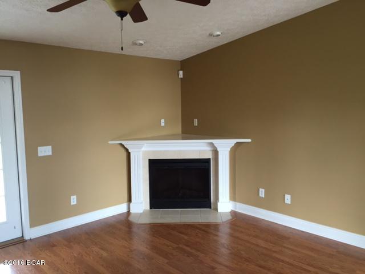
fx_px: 306
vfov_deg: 48.2
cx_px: 182
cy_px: 137
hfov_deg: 61.7
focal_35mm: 29
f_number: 2.2
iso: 80
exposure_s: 1/30
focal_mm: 4.15
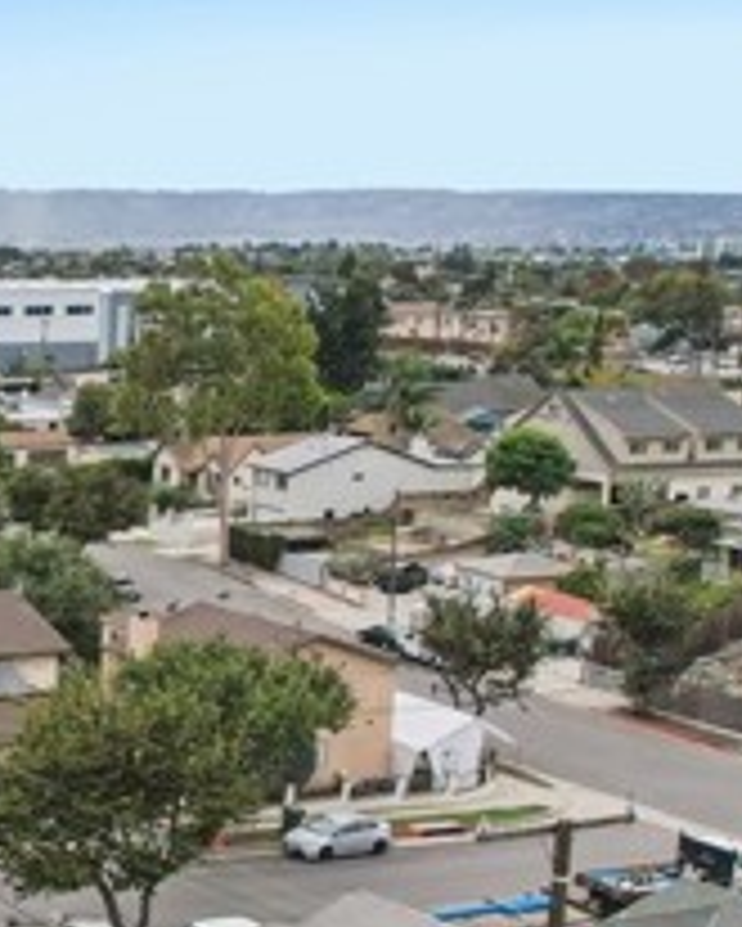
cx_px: -346
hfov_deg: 20.6
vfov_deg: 29.1
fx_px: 1756
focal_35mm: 64
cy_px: 684
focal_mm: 8.4
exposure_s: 1/2000
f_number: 2.8
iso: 100
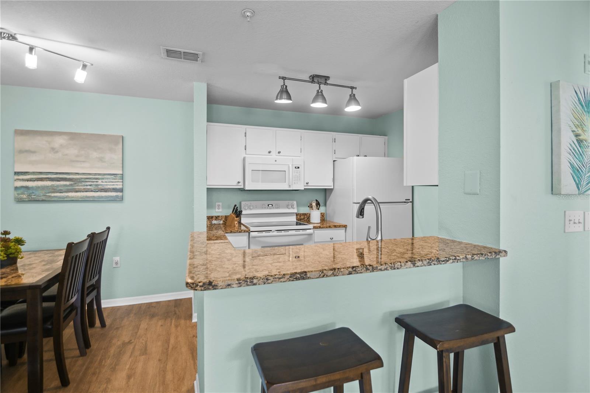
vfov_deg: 73.7
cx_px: 295
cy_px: 196
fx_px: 262
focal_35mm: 16
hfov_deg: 96.7
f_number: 2.8
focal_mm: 11
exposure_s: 1/6
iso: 100
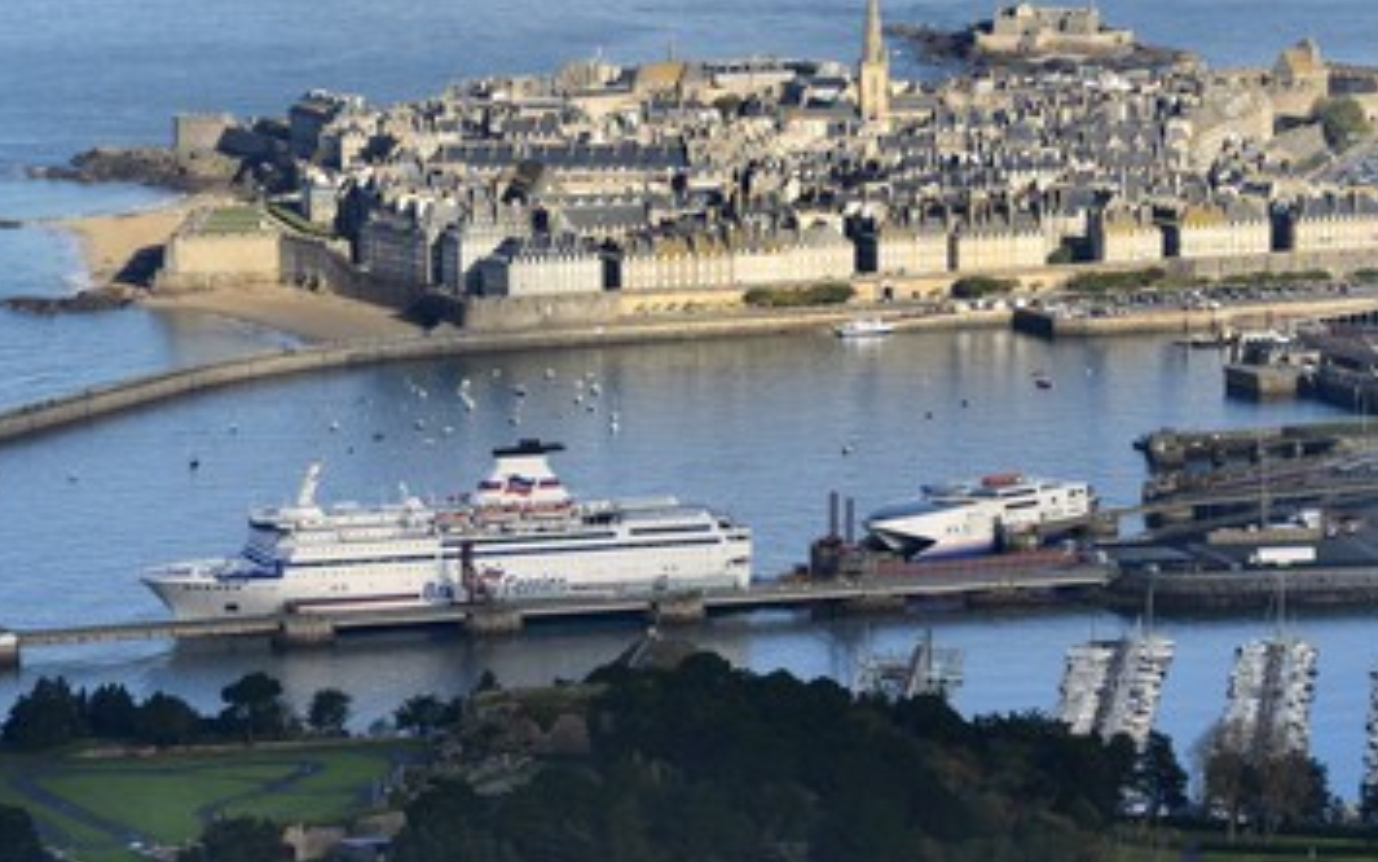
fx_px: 7024
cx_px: 784
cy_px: 381
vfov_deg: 7.0
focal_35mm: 187
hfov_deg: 11.2
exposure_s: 1/1000
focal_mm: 155
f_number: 9
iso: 400
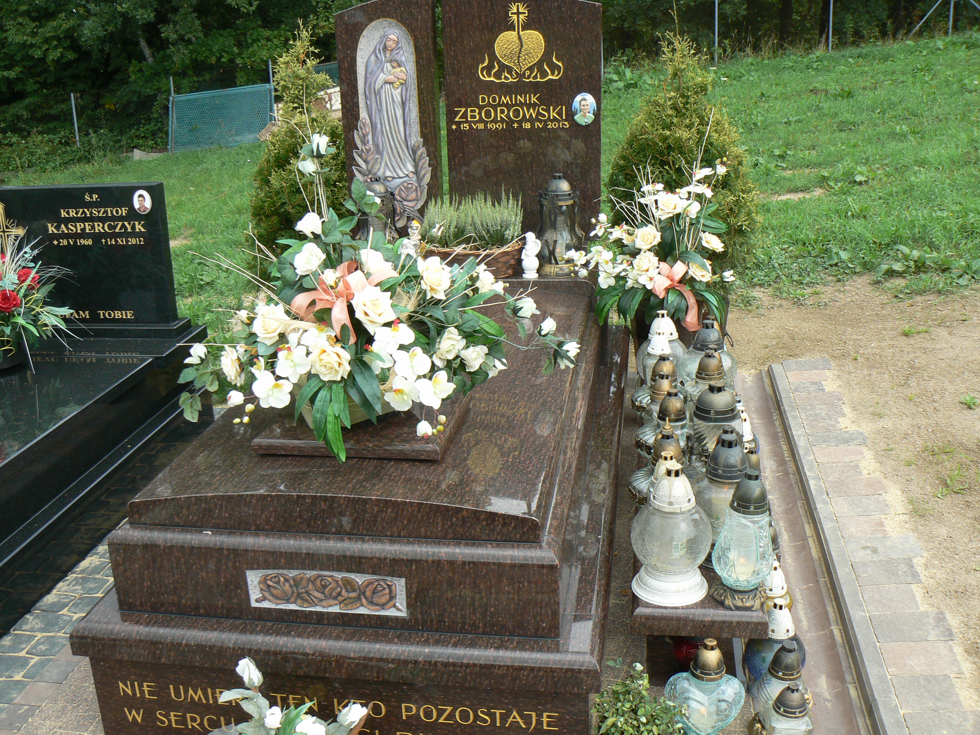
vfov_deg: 39.7
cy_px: 368
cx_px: 490
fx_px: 1019
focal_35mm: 36
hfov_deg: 51.4
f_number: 5.6
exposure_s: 1/160
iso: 80
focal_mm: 6
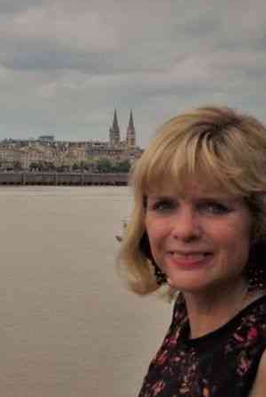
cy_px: 170
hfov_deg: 14.7
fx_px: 1018
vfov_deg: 22.1
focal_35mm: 92
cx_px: 22
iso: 3200
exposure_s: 1/5000
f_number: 14
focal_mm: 28.13
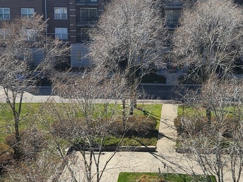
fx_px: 611
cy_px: 74
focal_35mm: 87
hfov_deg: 22.5
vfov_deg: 17.0
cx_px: 147
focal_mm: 5.4
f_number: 1.8
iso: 20
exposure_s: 1/2180
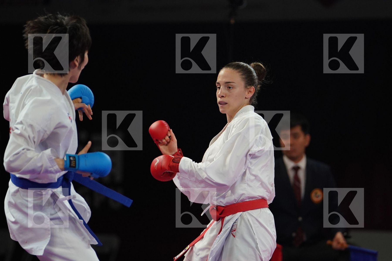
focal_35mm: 259
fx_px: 2820
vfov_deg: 5.3
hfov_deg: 8.0
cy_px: 130
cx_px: 196
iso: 1600
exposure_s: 1/1000
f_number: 2.8
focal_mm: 173
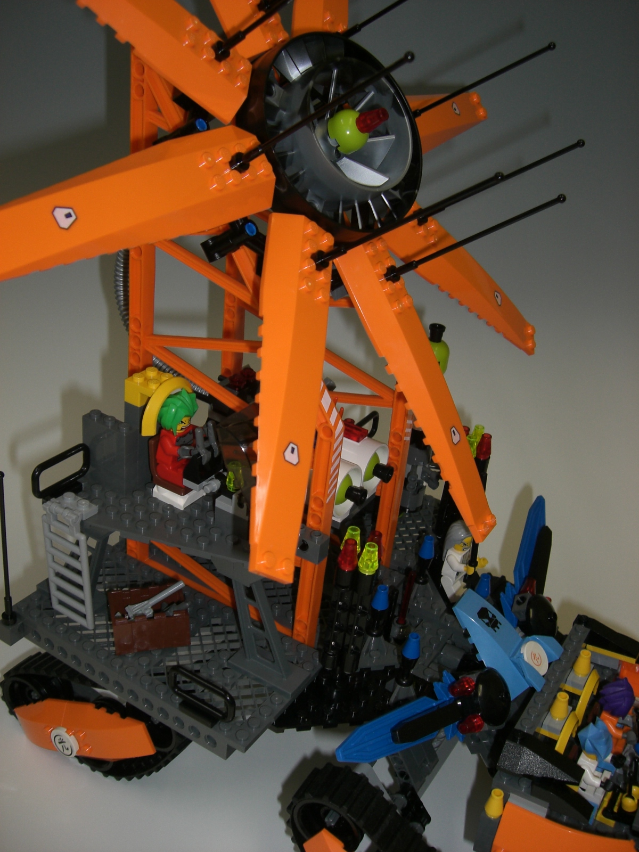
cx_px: 320
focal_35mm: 38
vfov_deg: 49.0
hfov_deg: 37.7
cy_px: 426
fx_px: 935
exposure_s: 1/60
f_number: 2.7
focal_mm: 6.2
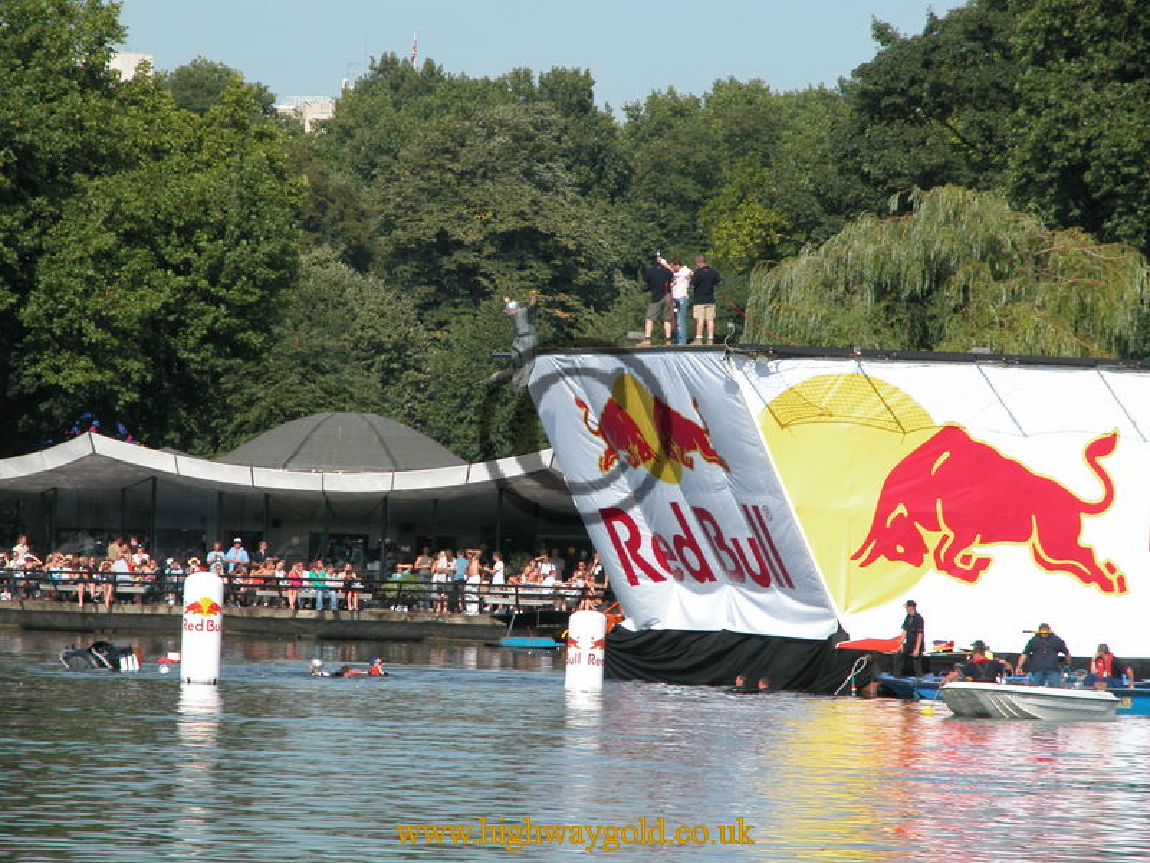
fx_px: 9302
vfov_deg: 5.3
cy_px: 432
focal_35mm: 280
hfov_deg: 7.1
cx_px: 575
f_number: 5.9
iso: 100
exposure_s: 1/386
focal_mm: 71.2
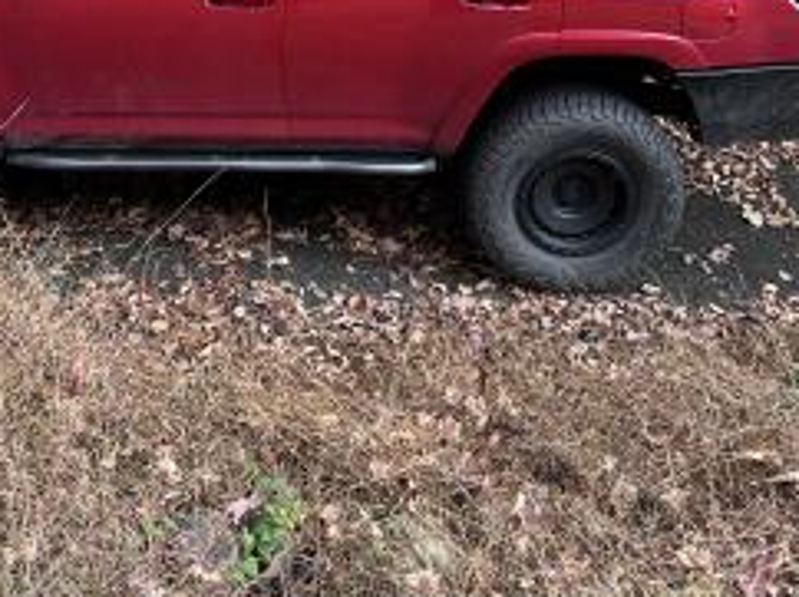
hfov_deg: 38.1
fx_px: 1153
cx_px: 337
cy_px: 56
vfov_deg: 27.9
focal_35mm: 50
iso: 80
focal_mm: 6.86
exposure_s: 1/281
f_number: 1.78
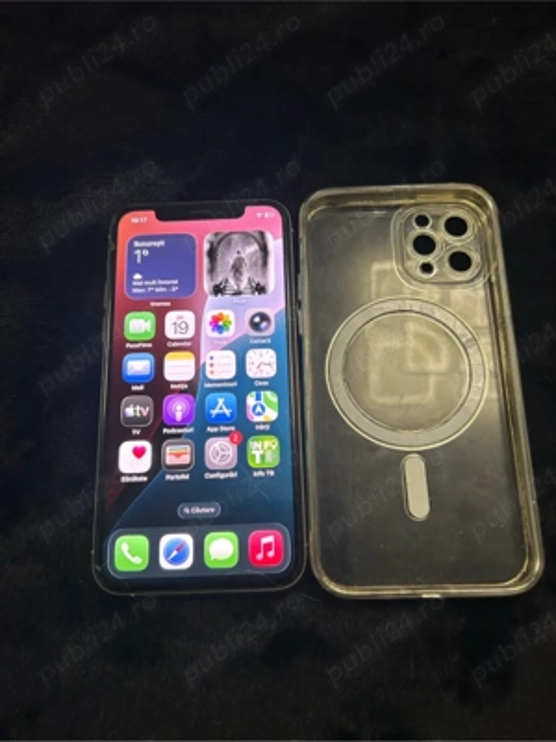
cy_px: 371
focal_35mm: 26
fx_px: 557
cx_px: 278
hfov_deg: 53.1
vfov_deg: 67.3
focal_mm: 5.7
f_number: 1.5
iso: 100
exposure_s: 1/60
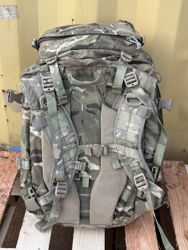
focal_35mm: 48
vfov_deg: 39.7
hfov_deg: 30.3
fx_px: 348
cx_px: 94
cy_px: 125
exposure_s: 1/740
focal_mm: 6.76
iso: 80
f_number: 1.78
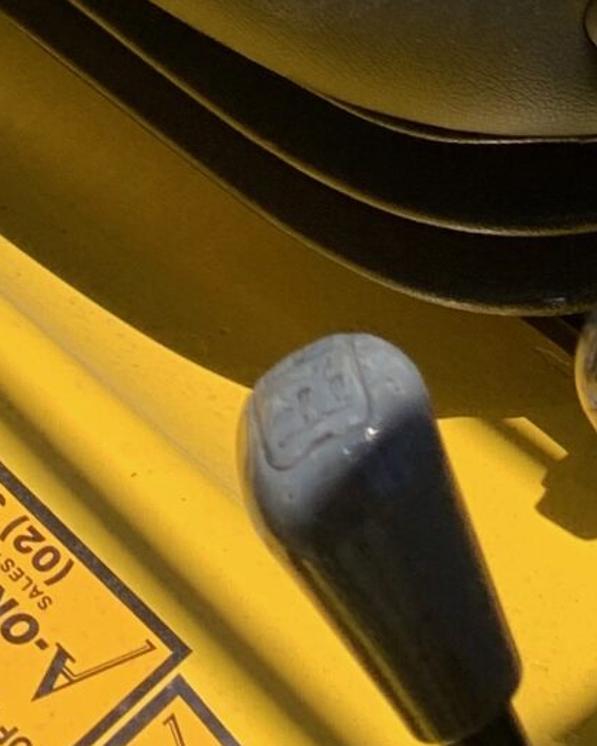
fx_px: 2739
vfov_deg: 12.9
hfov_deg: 12.4
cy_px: -867
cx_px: 416
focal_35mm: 124
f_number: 1.8
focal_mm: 4.25
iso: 25
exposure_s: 1/2033
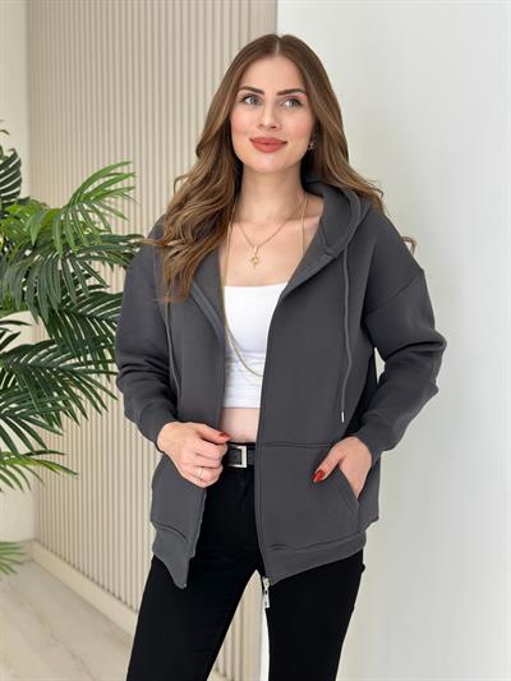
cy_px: 340
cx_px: 256
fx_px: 944
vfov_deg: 39.6
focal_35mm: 48
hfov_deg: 30.3
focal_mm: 6.86
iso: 80
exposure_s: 1/263
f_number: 1.78
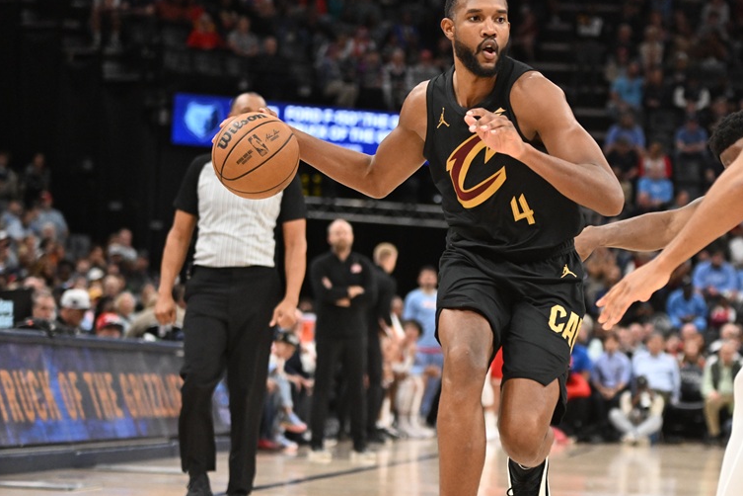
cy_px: 278
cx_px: 536
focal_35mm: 137
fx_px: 2827
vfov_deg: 10.0
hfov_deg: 14.9
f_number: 2.8
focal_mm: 86
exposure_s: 1/1600
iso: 4000
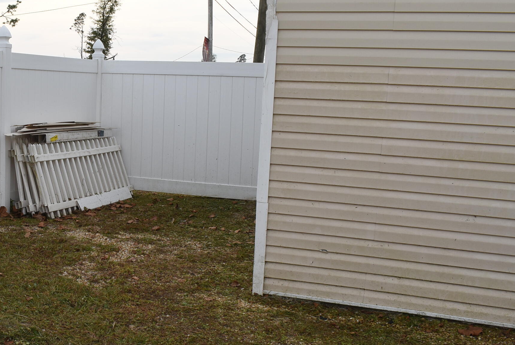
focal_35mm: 52
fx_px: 744
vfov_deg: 25.9
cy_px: 227
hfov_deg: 36.3
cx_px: 75
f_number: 11
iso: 200
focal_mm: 20
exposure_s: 1/200
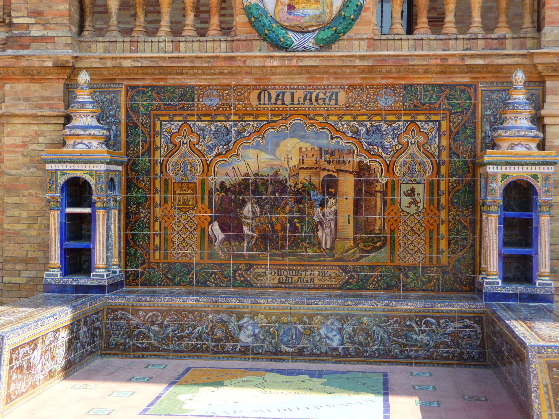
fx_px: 888
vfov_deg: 26.6
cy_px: 210
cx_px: 280
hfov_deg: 34.9
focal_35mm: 55
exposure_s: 1/200
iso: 100
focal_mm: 9.3
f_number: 4.3
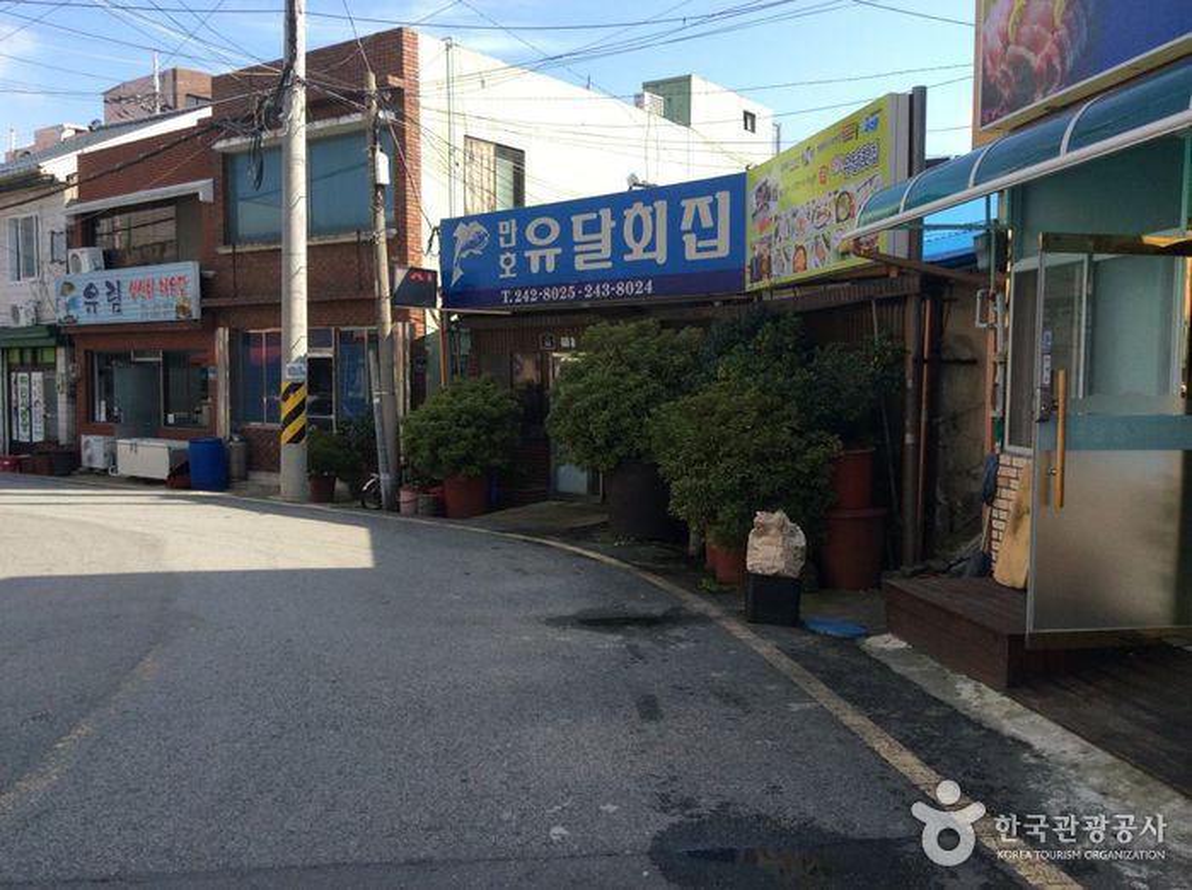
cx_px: 596
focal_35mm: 33
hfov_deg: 55.4
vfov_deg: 42.8
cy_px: 445
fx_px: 1135
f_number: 2.4
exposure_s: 1/773
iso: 32
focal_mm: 3.3
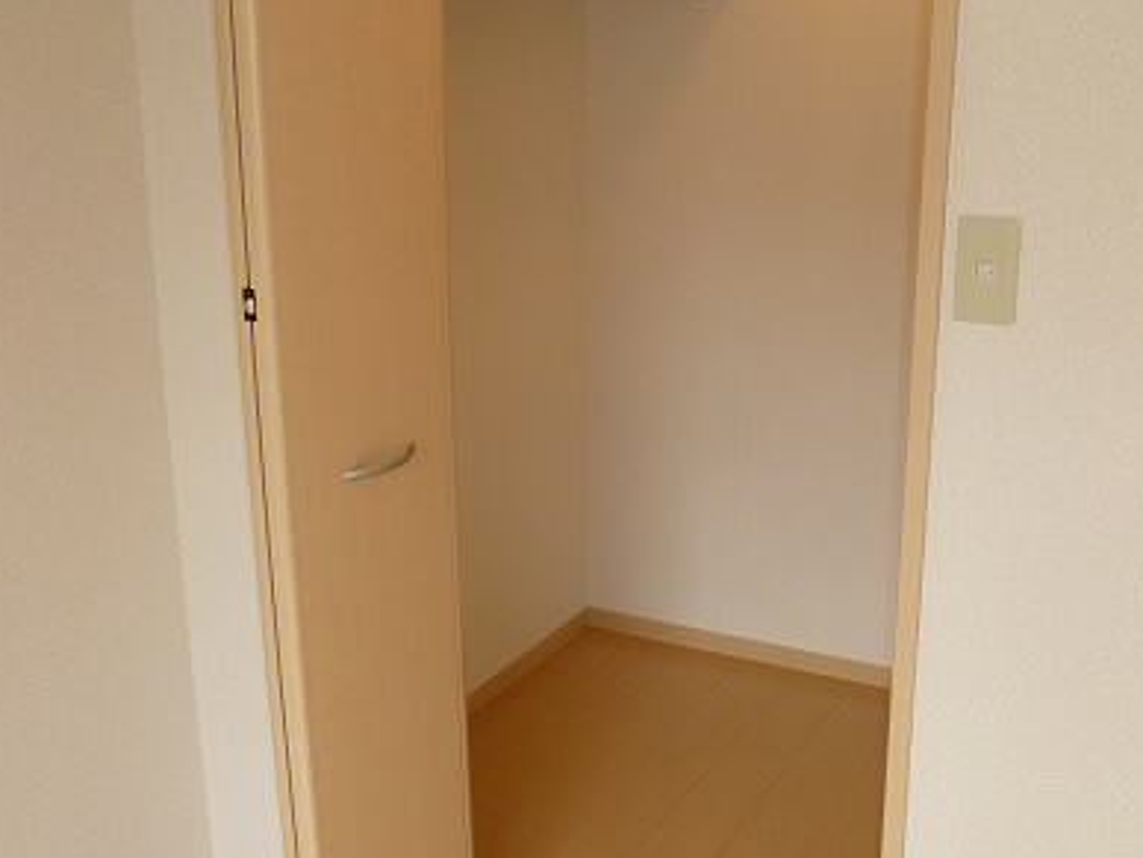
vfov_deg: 35.1
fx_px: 1354
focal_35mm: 41
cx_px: 657
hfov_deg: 45.6
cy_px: 435
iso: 200
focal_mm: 4.5
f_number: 3.1
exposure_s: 1/60
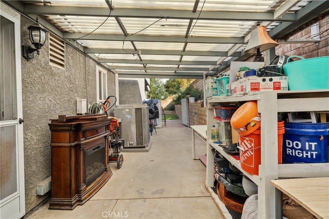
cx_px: 164
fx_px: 137
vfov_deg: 77.3
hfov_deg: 100.4
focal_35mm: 15
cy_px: 110
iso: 200
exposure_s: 1/50
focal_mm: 15
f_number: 9
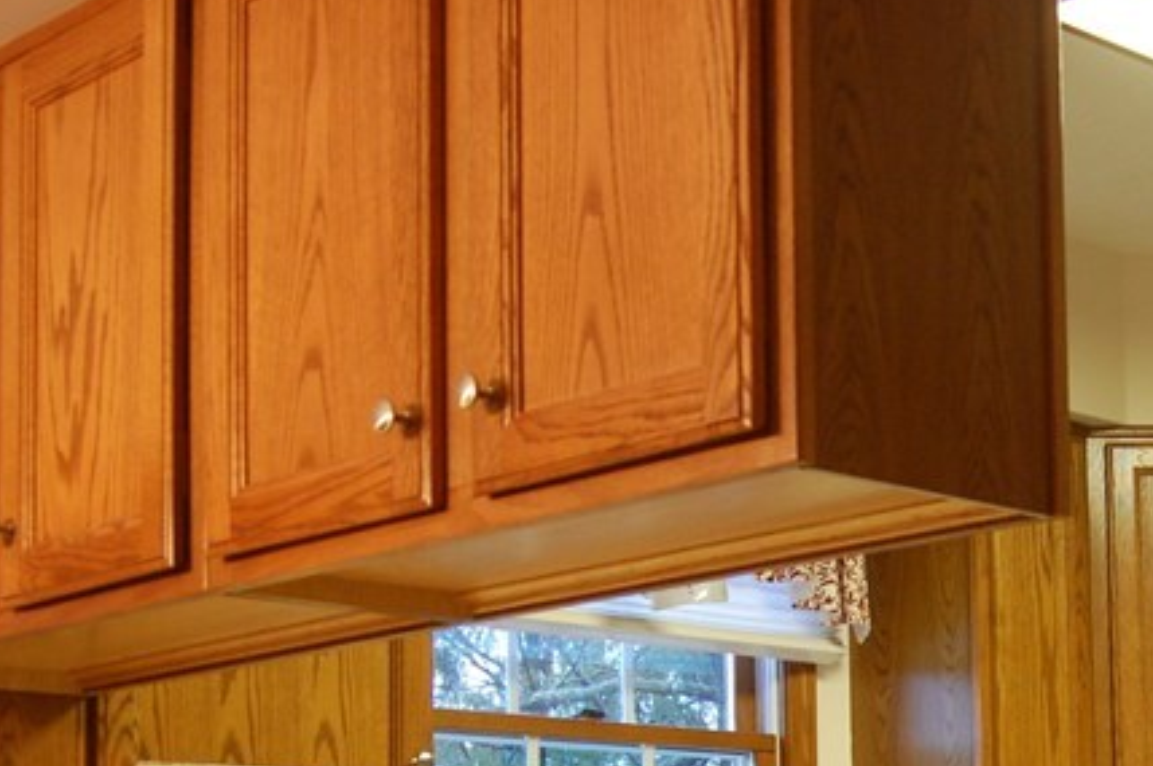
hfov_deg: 26.1
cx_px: 966
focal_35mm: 76
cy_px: 884
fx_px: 2431
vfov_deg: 17.2
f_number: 3.8
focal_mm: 20
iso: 800
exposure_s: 1/15
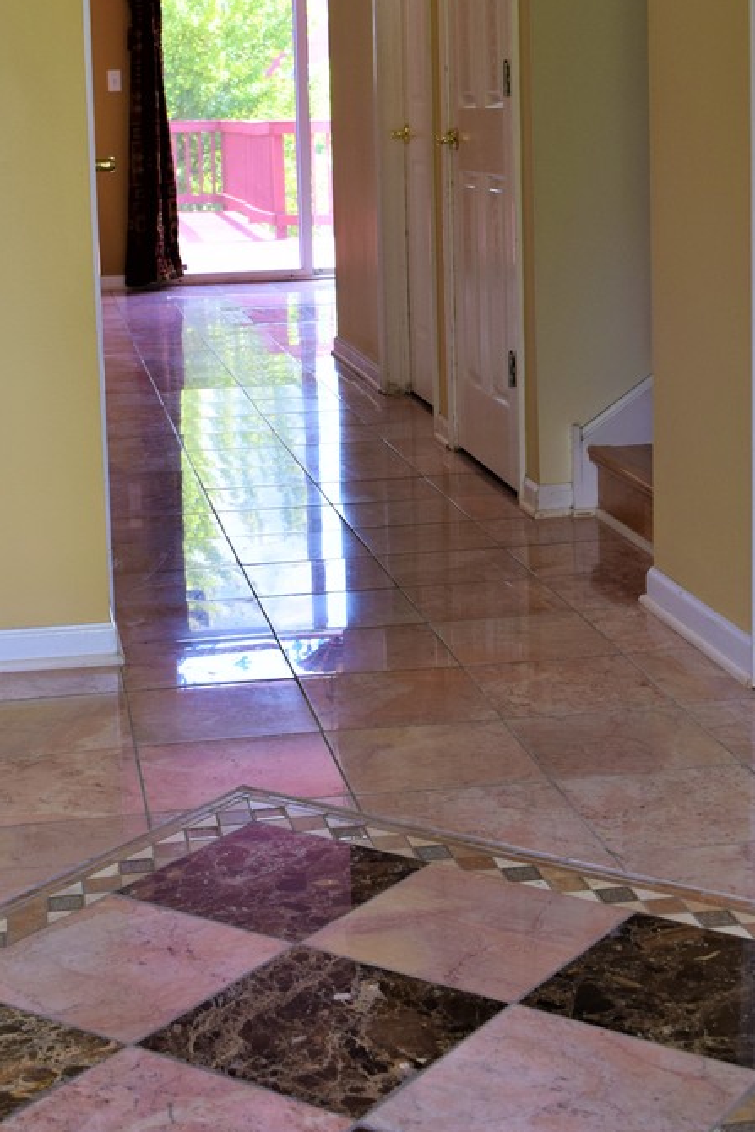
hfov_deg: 23.4
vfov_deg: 34.1
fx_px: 1823
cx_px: 363
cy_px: 353
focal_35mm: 58
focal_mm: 24
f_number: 5.6
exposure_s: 1/125
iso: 400
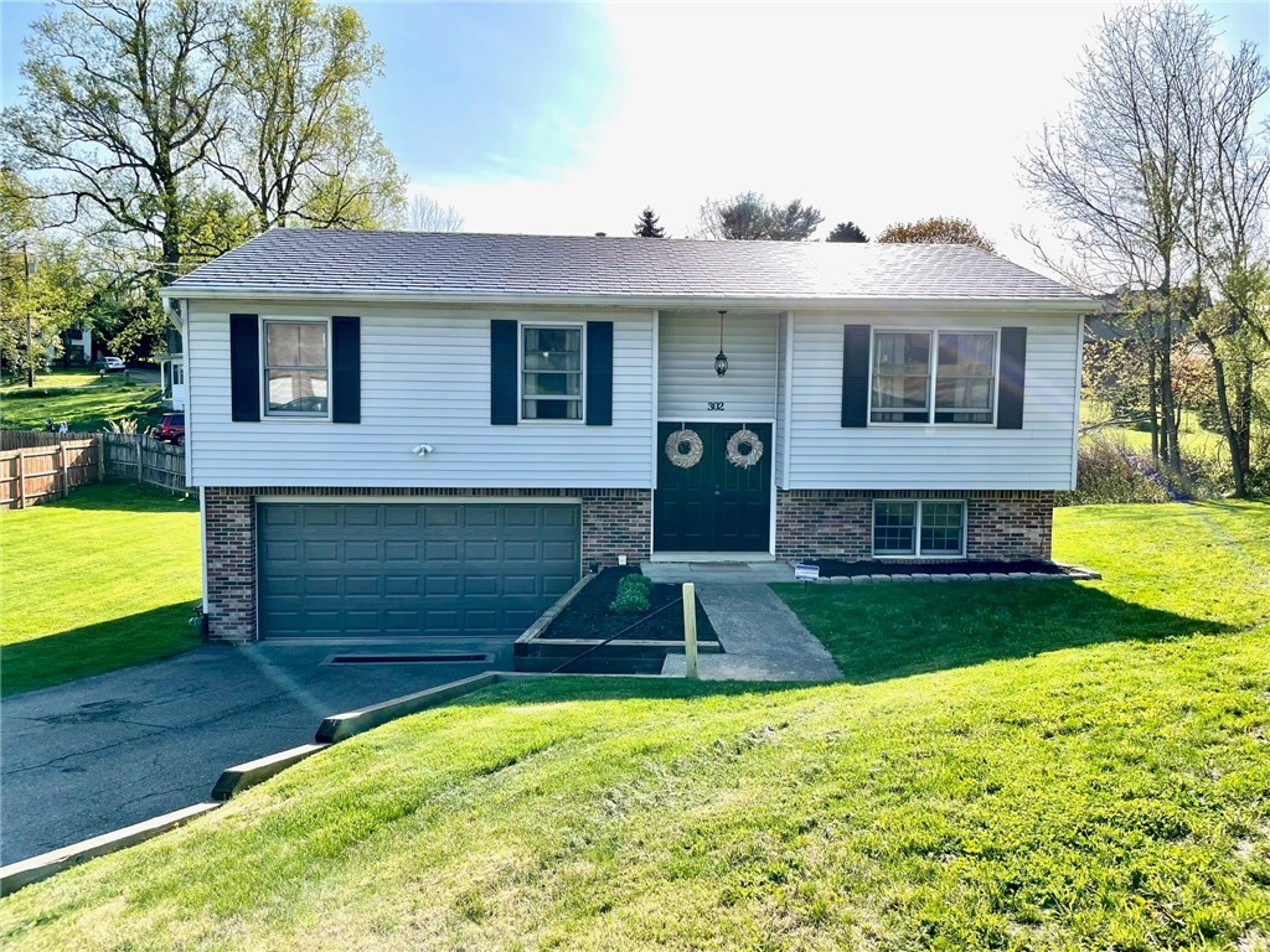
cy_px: 476
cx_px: 635
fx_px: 954
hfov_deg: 67.3
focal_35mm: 26
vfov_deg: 53.1
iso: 32
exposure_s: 1/940
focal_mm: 4.2
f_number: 1.6
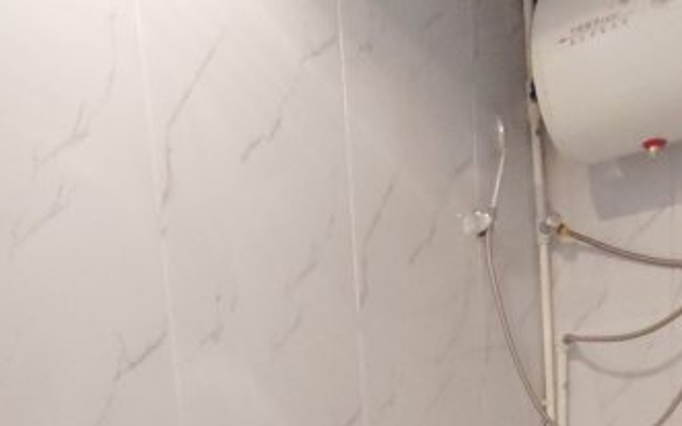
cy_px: 552
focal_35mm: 41
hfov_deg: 48.0
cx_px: 406
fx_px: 762
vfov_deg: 26.6
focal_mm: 1.68
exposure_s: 1/20
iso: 663
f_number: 2.2
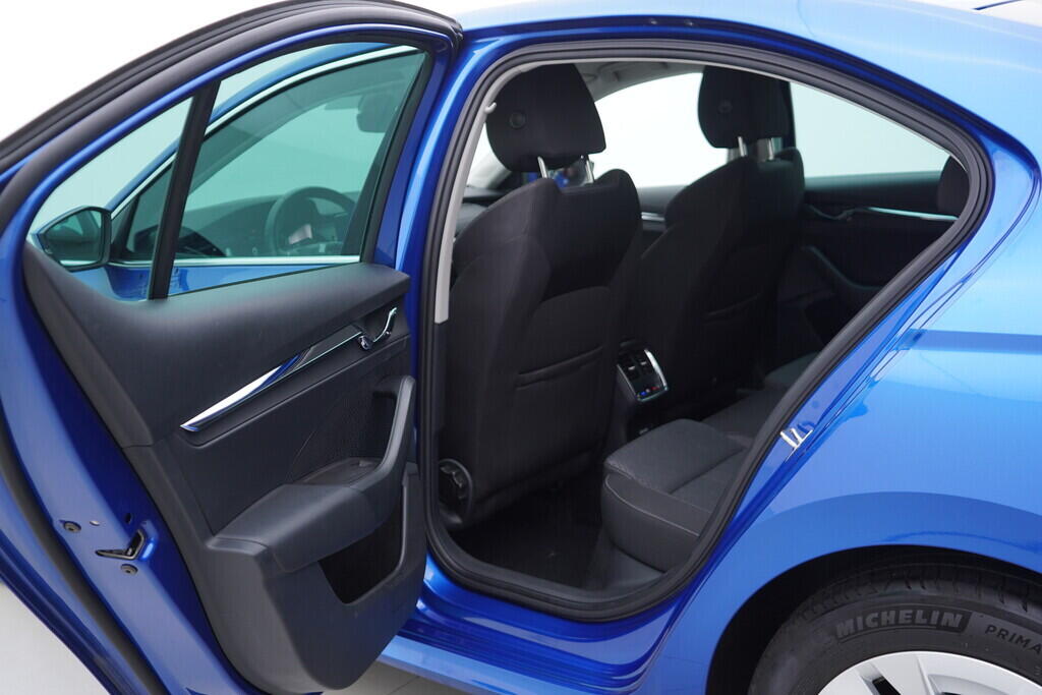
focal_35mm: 36
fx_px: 1042
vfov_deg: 36.9
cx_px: 521
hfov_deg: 53.1
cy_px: 348
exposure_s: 1/40
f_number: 2.8
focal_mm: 24
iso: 125
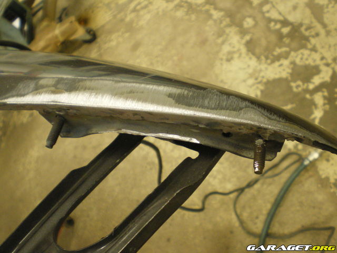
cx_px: 168
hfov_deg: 49.0
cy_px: 126
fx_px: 370
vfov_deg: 37.7
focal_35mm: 38
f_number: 3.1
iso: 400
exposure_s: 1/30
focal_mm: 6.3
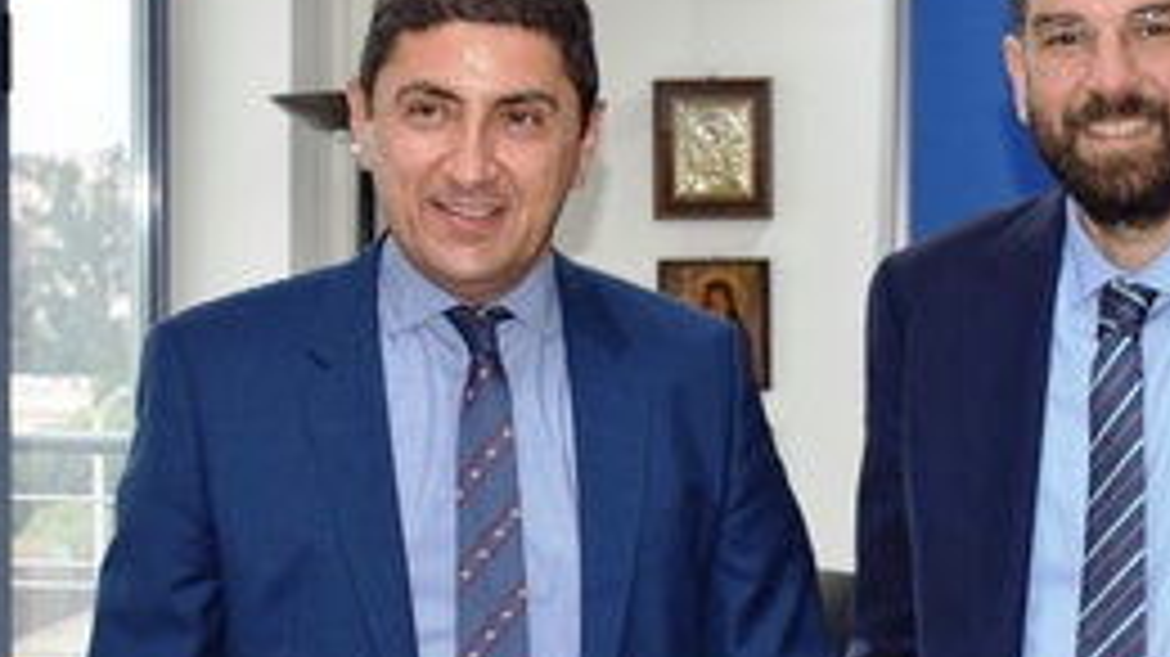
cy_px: 403
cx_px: 765
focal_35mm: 87
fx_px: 2698
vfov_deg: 13.9
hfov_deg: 24.4
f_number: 4.5
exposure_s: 1/200
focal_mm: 24
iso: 800
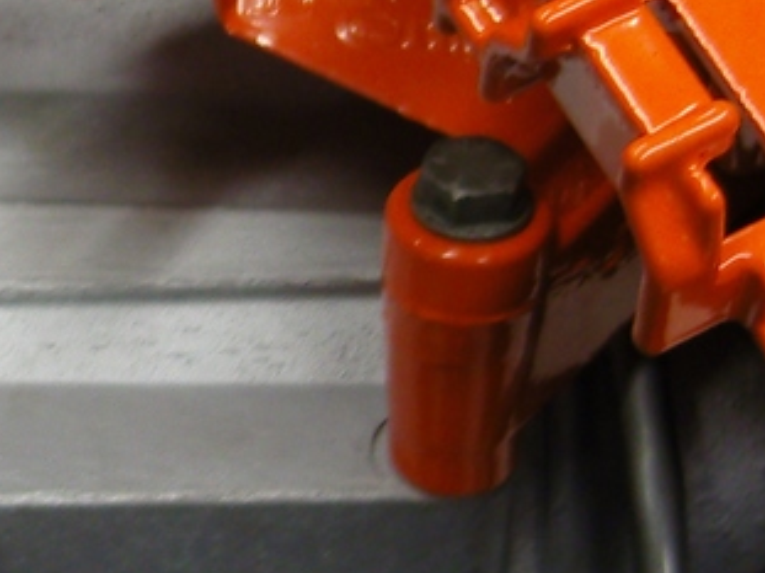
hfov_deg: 13.9
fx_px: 3093
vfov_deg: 10.6
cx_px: 42
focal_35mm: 140
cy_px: 273
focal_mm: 7.3
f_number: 2.8
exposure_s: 1/40
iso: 125
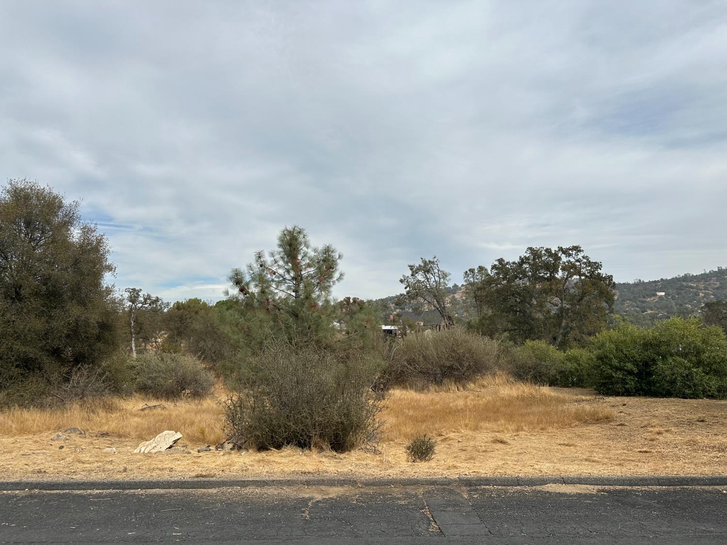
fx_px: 504
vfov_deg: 56.8
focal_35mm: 24
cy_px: 272
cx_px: 364
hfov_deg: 71.6
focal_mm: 6.86
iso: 80
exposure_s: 1/7042
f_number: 1.78
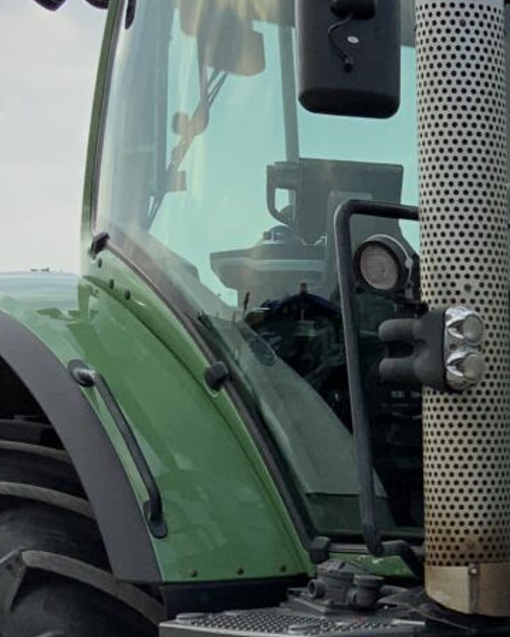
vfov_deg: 15.6
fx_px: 2284
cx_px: 828
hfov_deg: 12.0
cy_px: 616
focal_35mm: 121
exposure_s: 1/1279
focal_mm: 3
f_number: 1.8
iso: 16
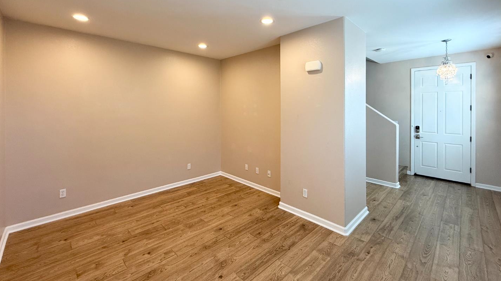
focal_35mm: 16
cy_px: 109
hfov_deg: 99.4
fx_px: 213
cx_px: 252
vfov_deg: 66.3
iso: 200
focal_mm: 2.22
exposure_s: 1/120
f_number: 2.2
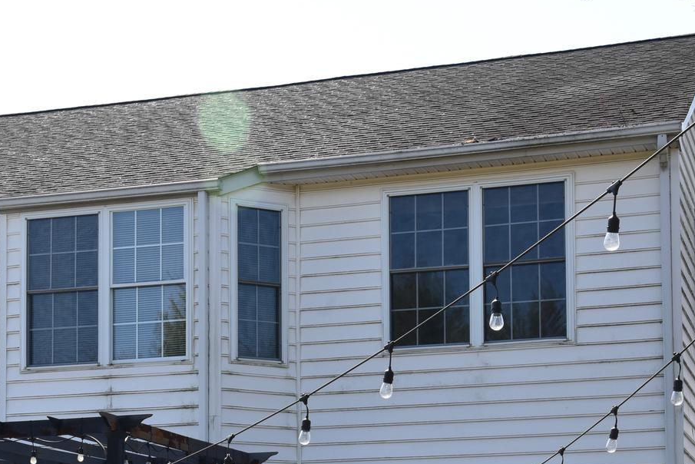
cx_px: 292
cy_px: 508
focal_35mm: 86
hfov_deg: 23.6
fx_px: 1661
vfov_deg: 15.5
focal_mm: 38
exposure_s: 1/500
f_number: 11
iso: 800
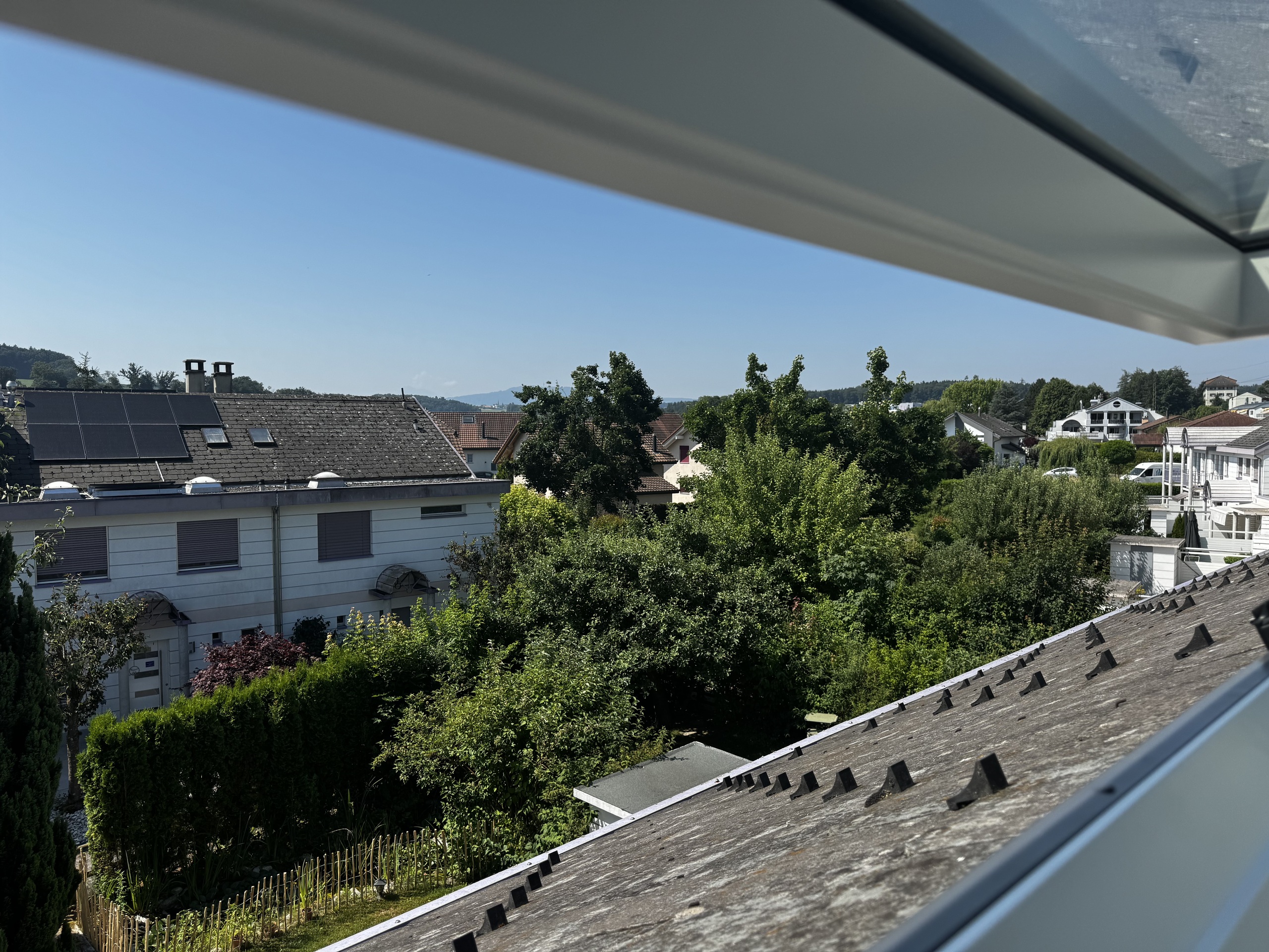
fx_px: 880
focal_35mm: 24
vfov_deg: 56.8
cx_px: 634
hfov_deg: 71.6
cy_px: 476
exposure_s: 1/4310
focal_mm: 6.76
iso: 80
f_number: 1.78
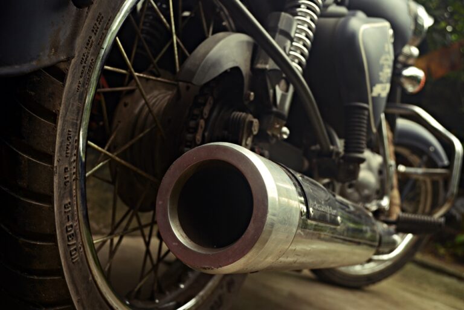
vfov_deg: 31.9
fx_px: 541
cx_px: 232
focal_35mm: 42
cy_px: 155
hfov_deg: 46.4
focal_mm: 28
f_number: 5.6
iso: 100
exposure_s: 1/30
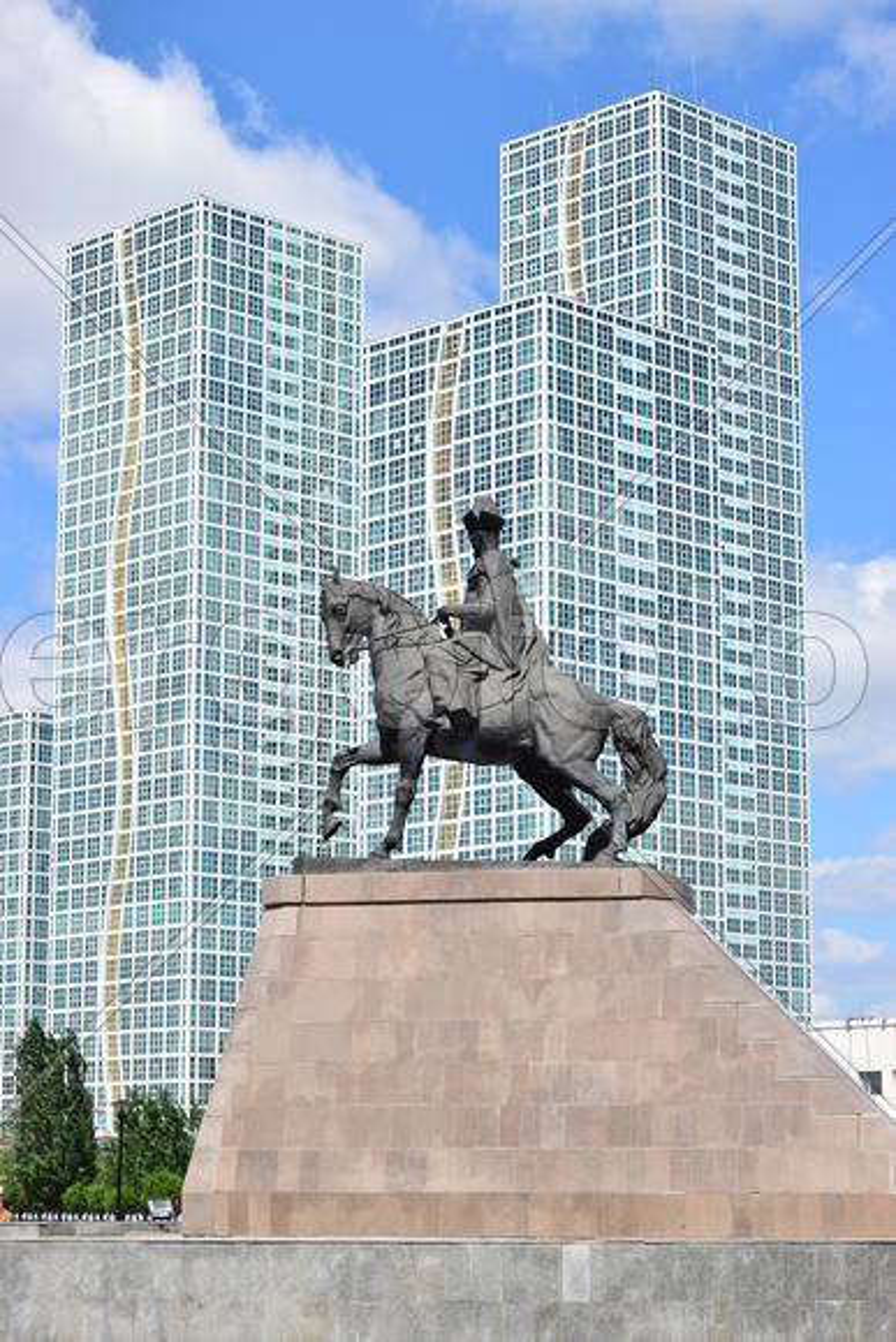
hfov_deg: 18.2
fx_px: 2798
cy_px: 671
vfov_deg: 27.0
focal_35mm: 75
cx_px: 448
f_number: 11
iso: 100
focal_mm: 50
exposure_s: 1/125
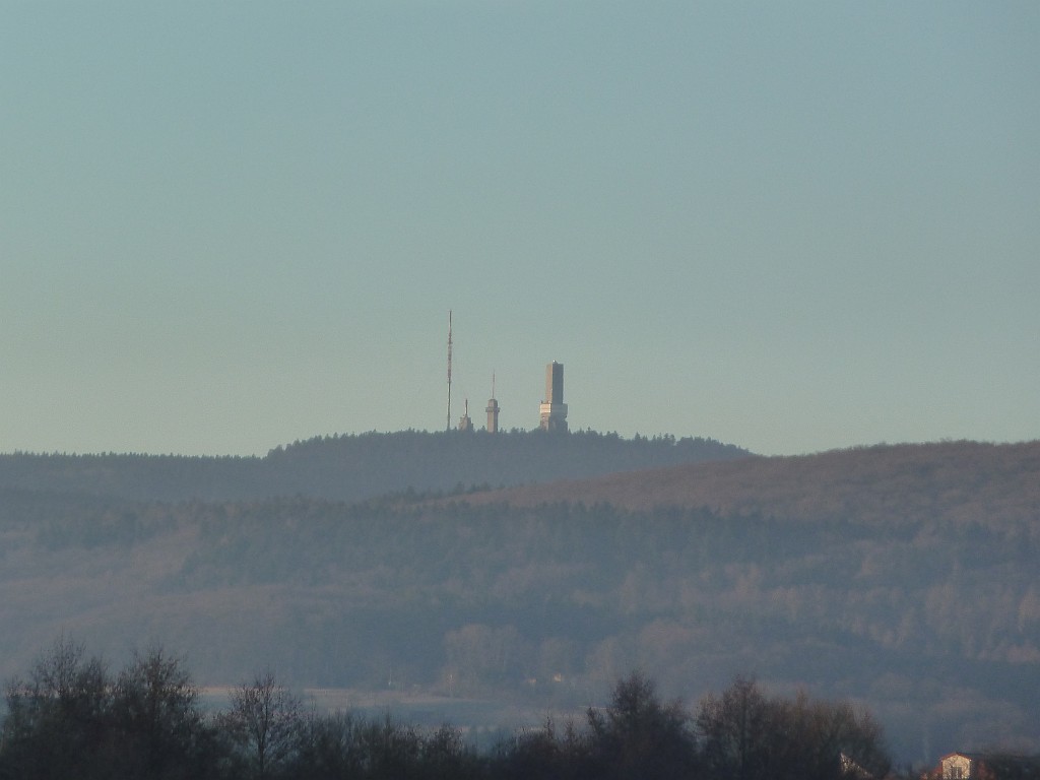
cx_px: 520
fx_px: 11988
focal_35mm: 399
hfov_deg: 5.0
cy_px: 390
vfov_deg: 3.7
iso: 125
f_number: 4.9
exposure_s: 1/200
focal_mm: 49.2
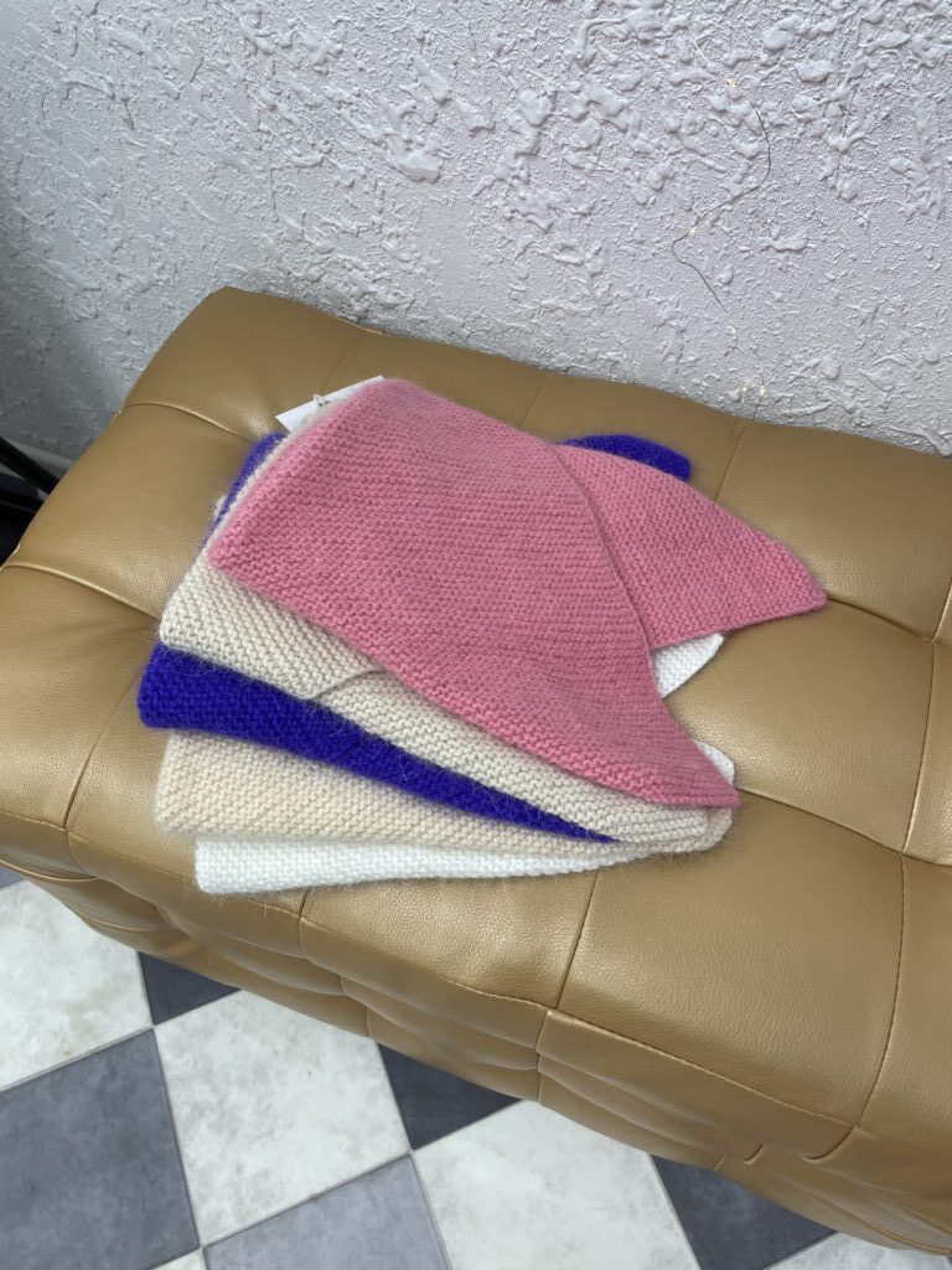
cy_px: 635
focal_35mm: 26
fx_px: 953
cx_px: 476
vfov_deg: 67.3
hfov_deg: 53.1
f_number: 1.6
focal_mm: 4.2
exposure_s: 1/103
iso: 64
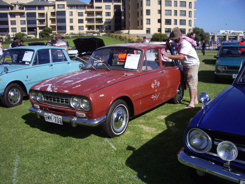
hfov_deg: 52.6
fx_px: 248
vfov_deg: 40.7
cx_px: 122
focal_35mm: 35
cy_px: 92
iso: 80
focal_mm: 5.8
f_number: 4.3
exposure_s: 1/800
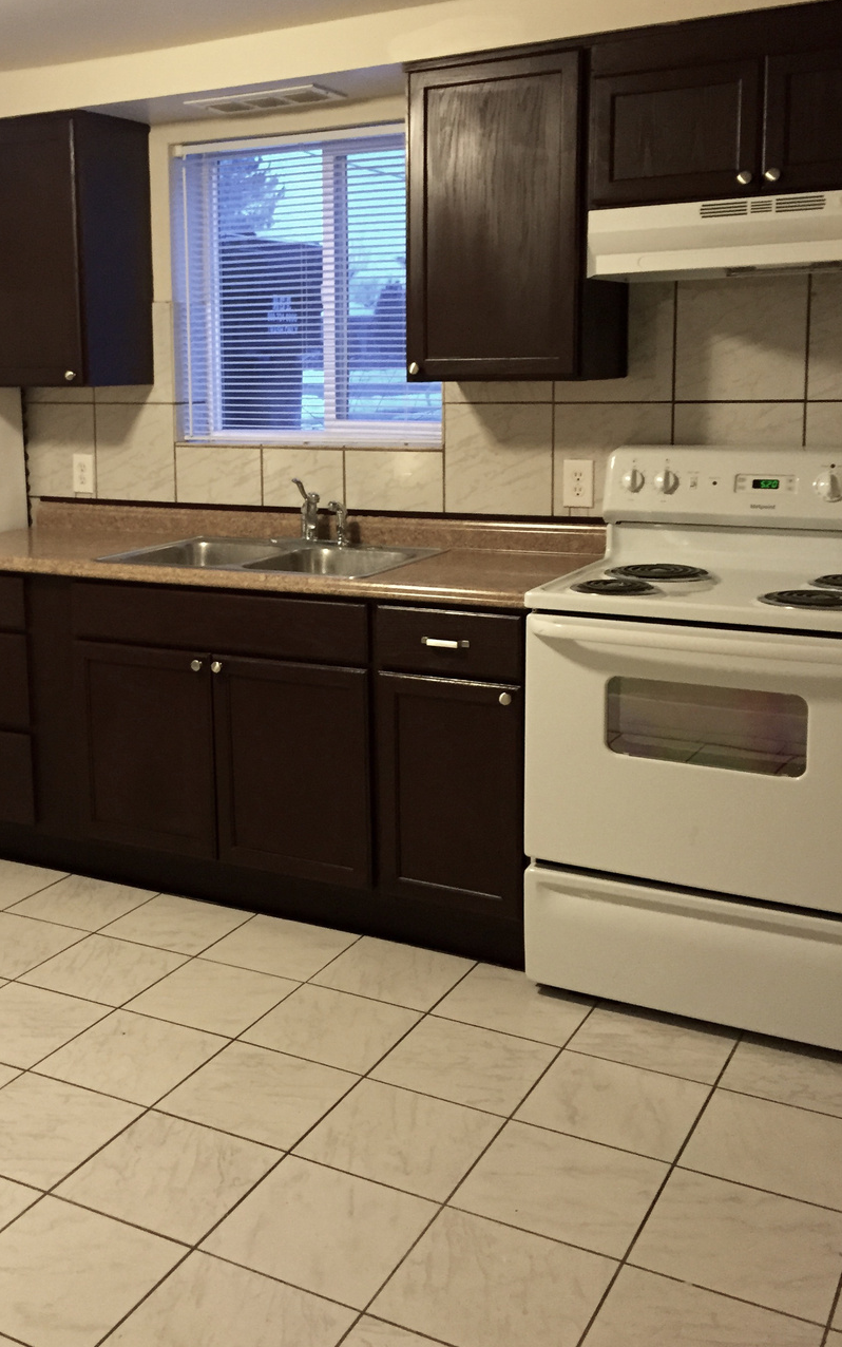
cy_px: 553
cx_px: 252
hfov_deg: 34.0
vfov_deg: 52.5
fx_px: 1358
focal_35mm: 37
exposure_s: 1/17
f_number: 2.2
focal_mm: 4.15
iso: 250
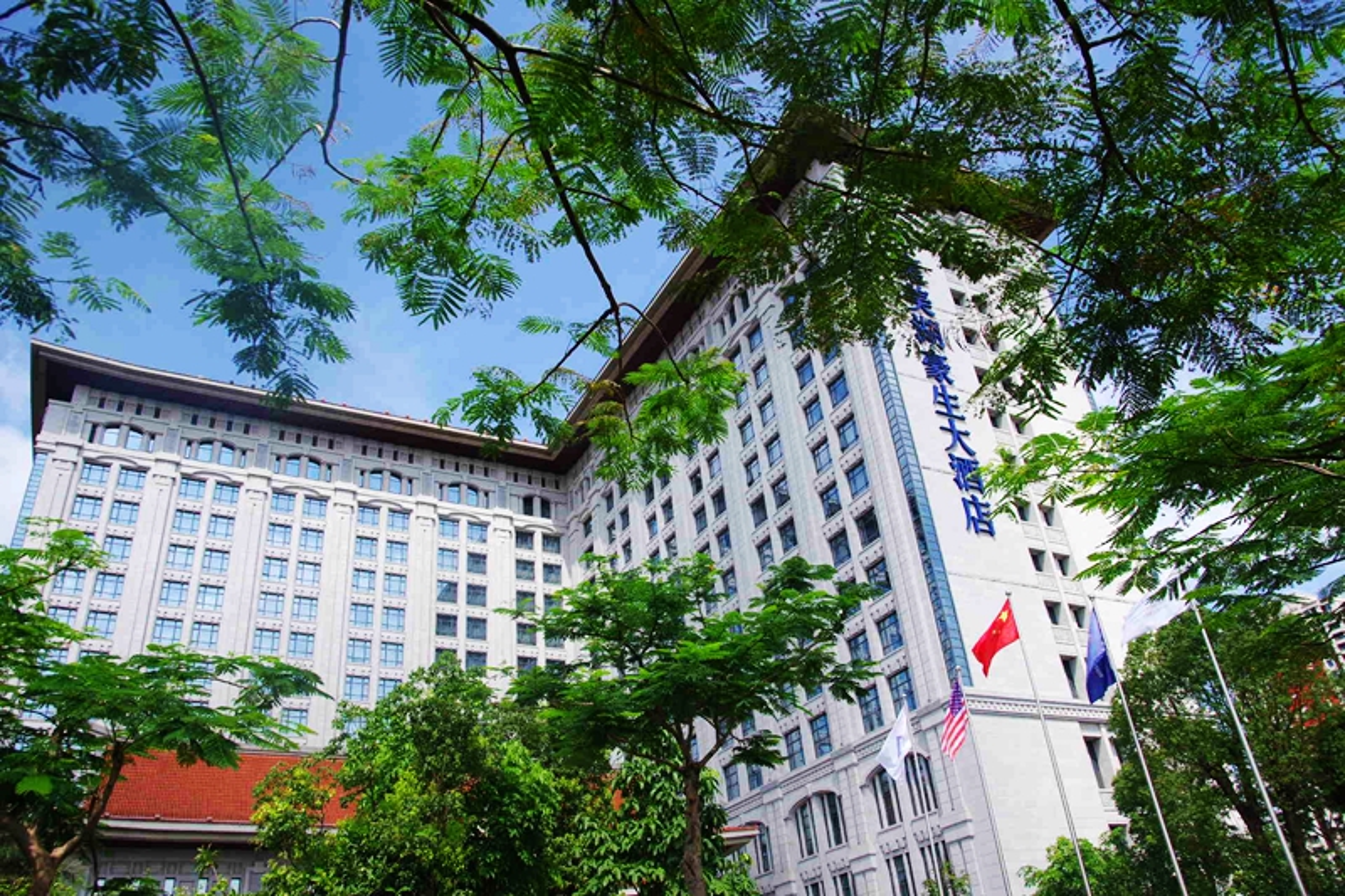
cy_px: 448
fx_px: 934
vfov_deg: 51.3
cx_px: 672
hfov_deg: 71.5
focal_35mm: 25
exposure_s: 1/800
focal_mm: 17
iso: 200
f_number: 5
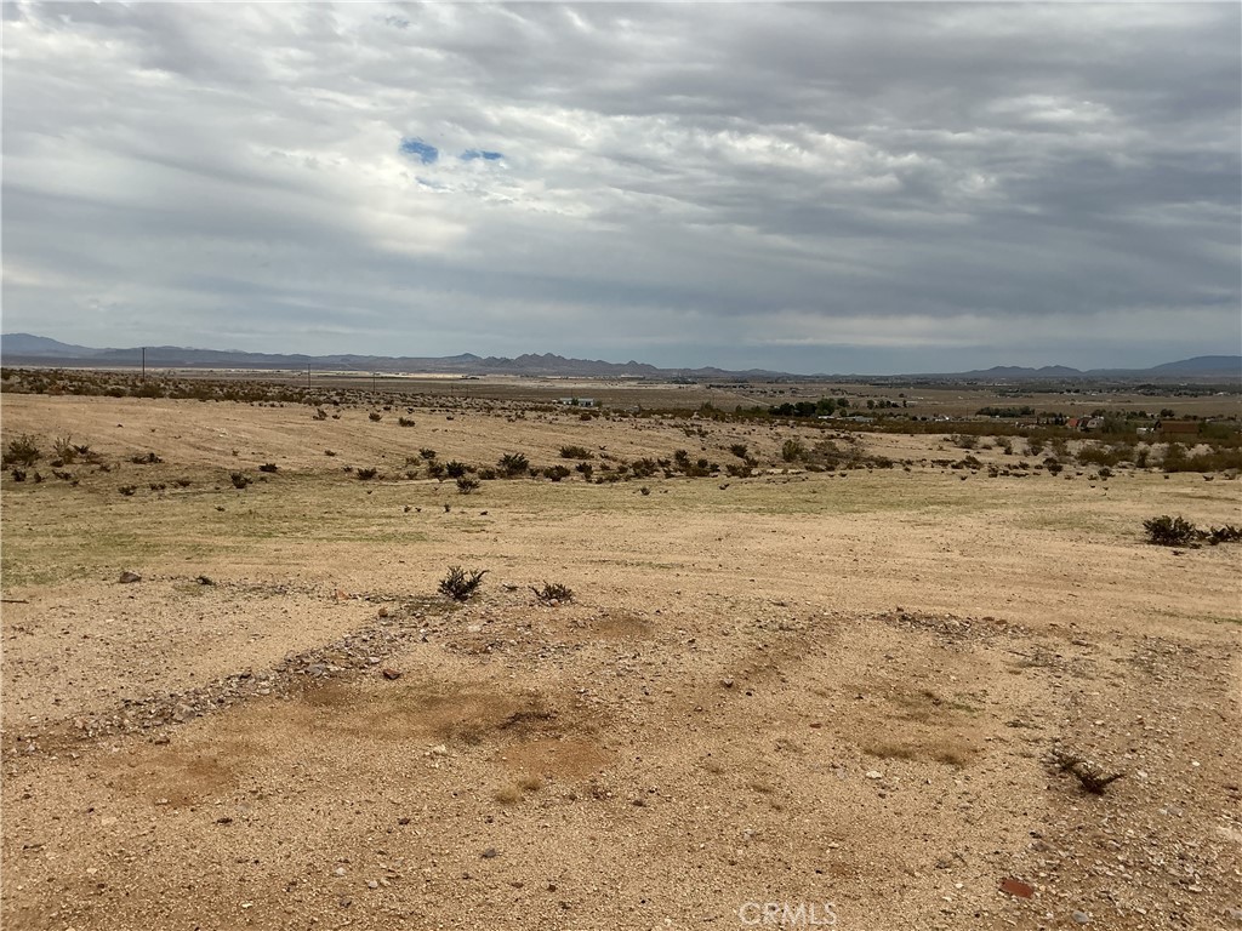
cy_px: 466
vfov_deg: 48.2
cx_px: 621
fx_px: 1041
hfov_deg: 61.7
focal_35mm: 29
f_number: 1.8
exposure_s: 1/3788
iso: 25
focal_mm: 3
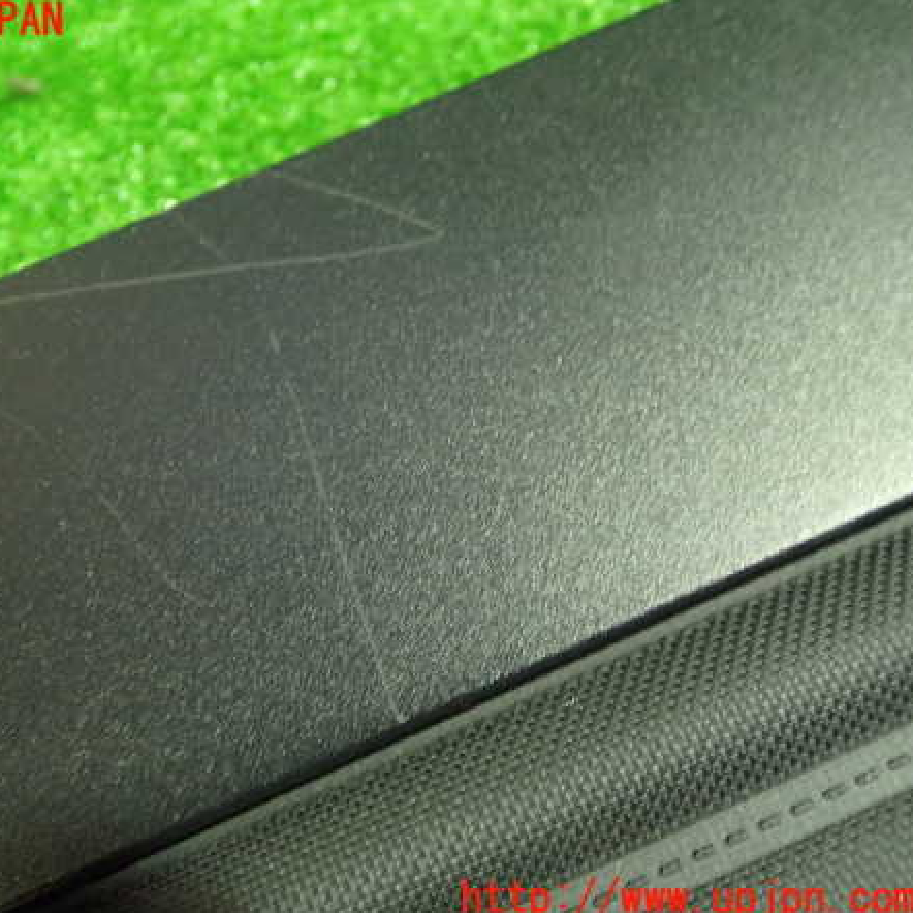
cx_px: 308
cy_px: 461
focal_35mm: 36
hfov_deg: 45.4
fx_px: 1074
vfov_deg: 46.0
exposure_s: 1/25
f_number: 2.3
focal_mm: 5.4
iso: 800
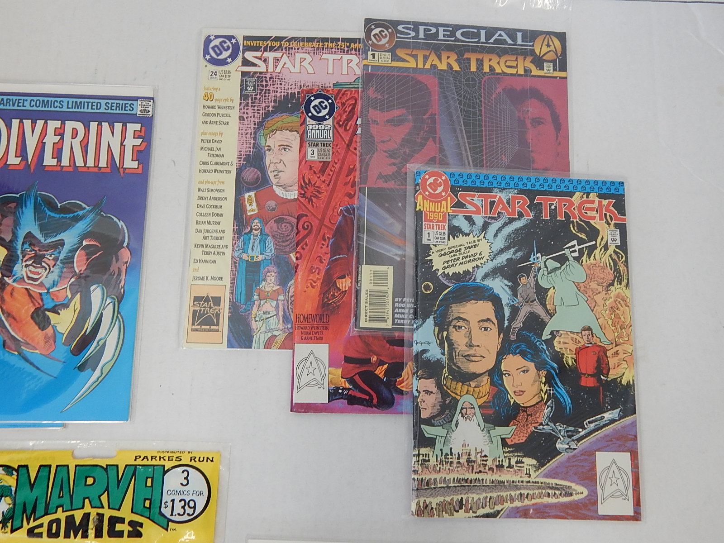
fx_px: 648
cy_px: 272
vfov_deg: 45.4
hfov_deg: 58.4
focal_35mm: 31
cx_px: 362
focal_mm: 5.6
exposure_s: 1/30
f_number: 3.2
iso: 180
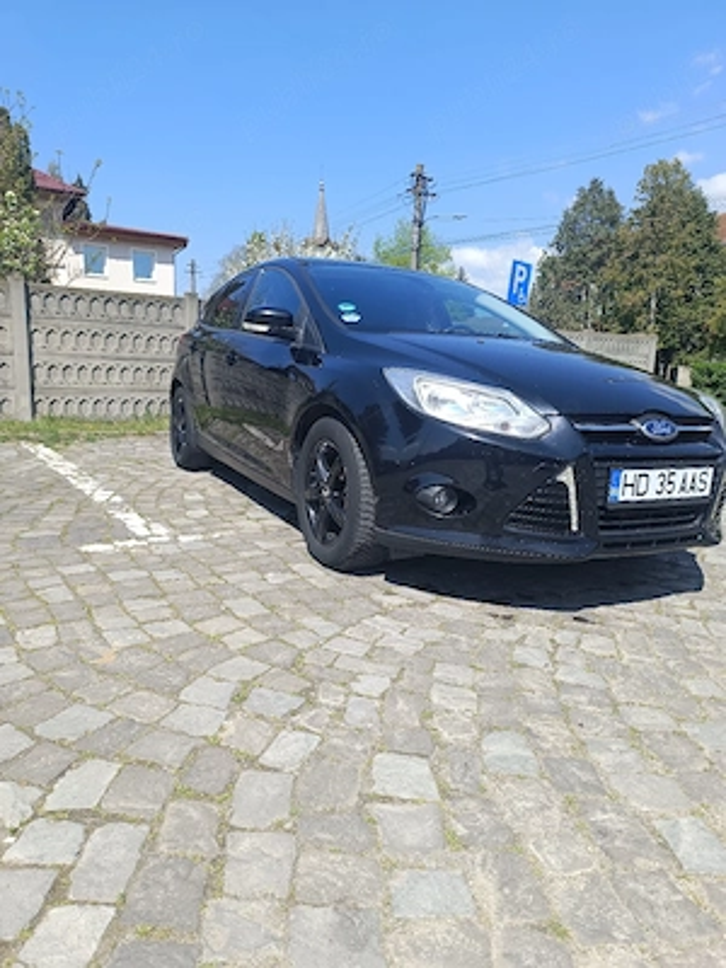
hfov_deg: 56.8
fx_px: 671
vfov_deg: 71.6
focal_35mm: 24
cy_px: 484
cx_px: 363
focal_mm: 6.14
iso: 52
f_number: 1.65
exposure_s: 1/455
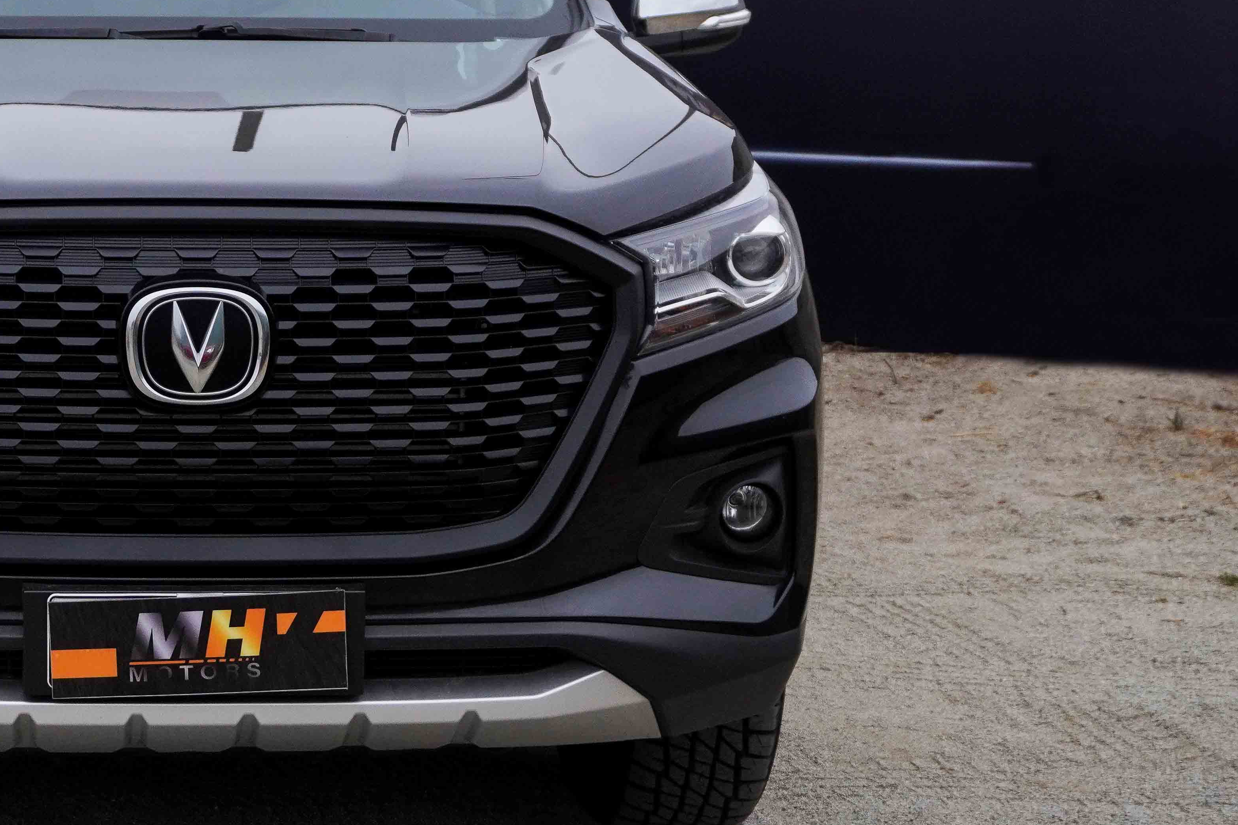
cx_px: 164
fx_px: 2475
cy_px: 318
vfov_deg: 18.9
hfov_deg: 27.3
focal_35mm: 72
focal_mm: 25
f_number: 4.5
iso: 500
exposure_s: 1/3200
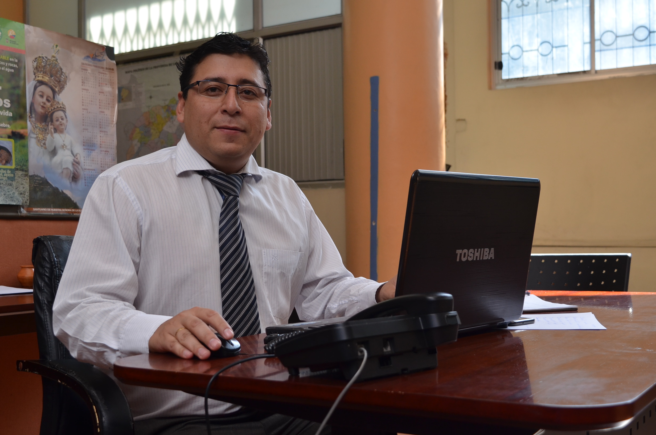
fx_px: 846
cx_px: 328
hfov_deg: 42.4
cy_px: 218
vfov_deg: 28.8
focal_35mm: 46
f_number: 6.3
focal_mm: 31
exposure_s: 1/250
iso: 400
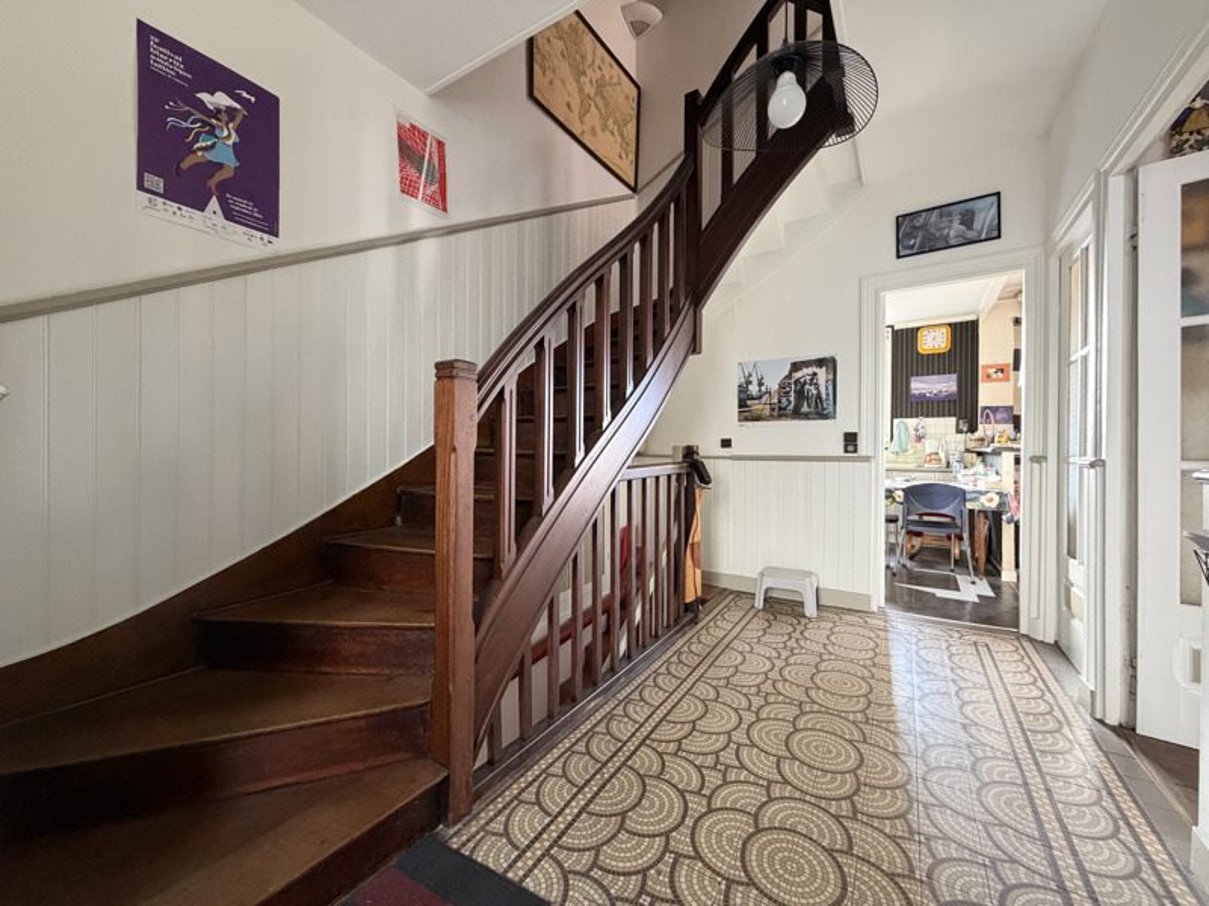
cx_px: 604
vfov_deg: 85.7
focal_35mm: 14
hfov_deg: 102.1
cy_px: 453
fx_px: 489
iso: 400
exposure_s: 1/60
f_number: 2.2
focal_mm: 2.22
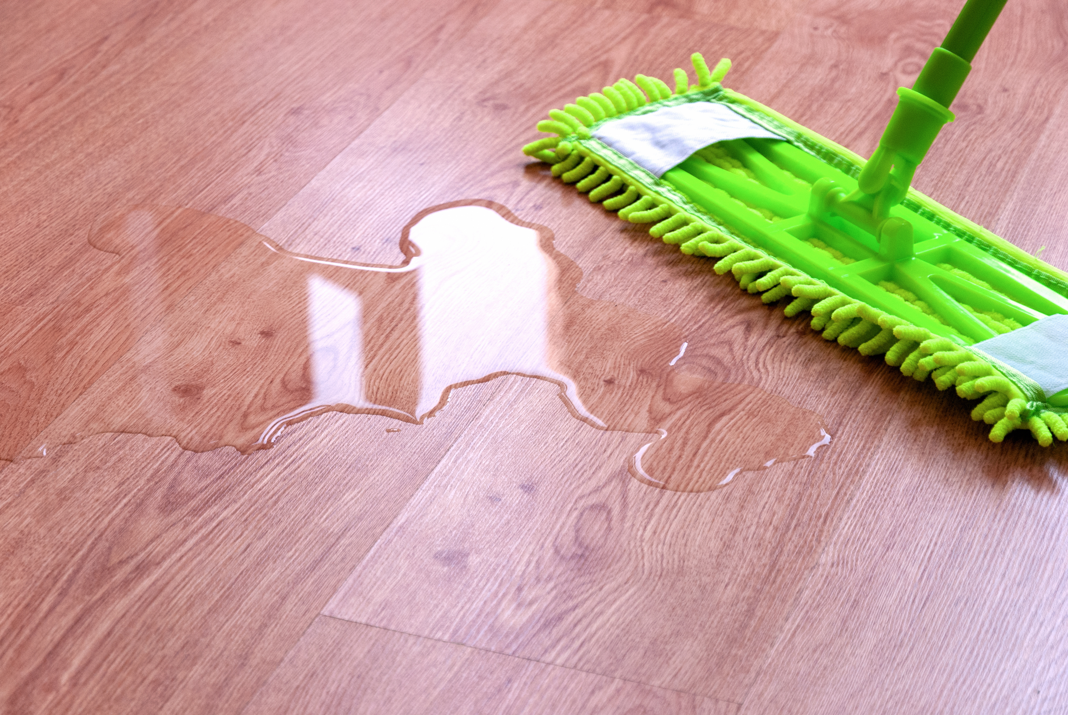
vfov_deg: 14.7
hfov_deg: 21.9
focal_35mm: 93
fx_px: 2762
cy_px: 358
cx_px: 534
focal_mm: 62
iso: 320
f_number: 5.6
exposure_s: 1/20
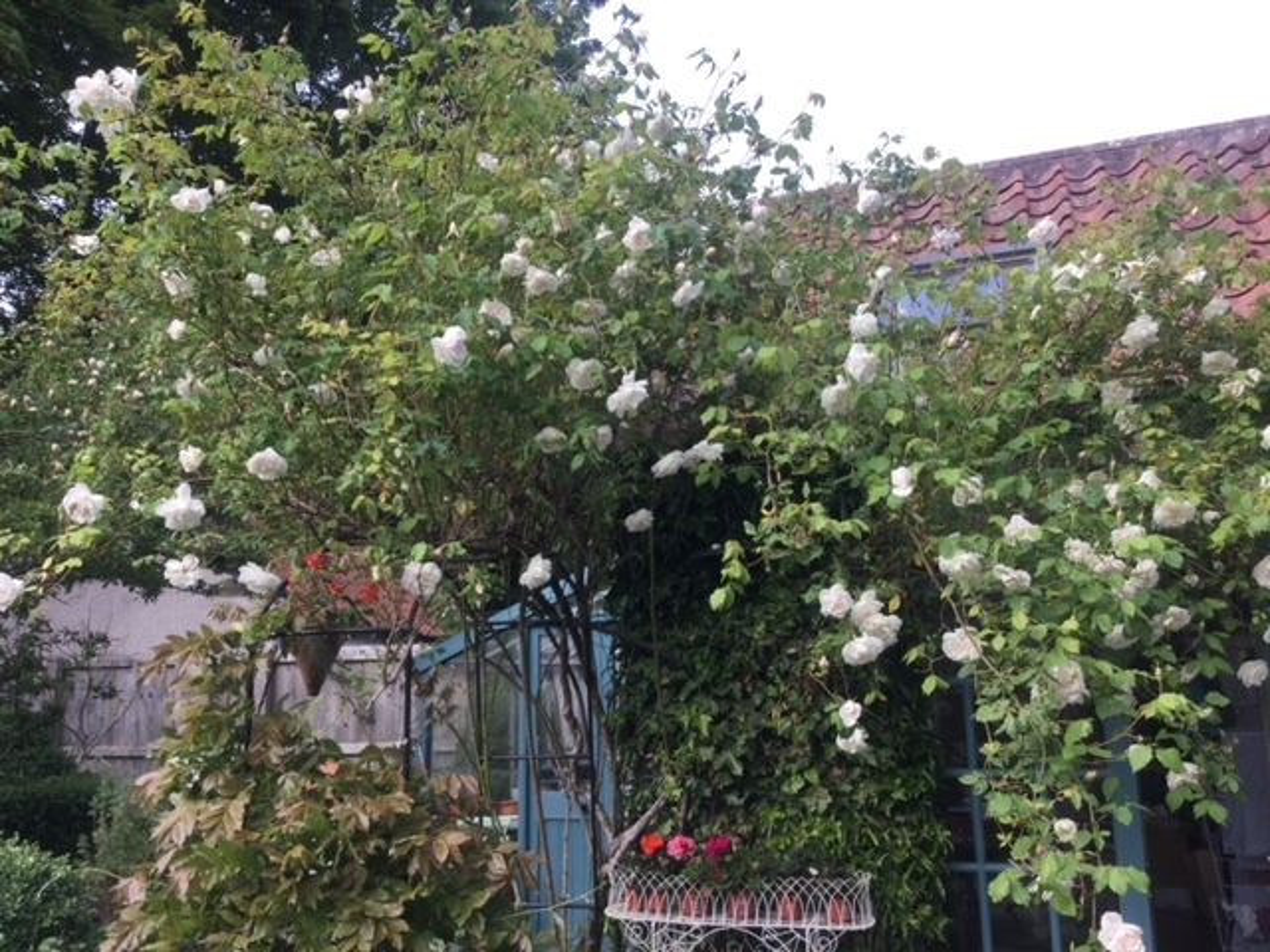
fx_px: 1137
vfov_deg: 45.4
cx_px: 635
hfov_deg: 58.4
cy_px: 476
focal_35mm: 31
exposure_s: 1/284
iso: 25
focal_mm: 3.3
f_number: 2.4
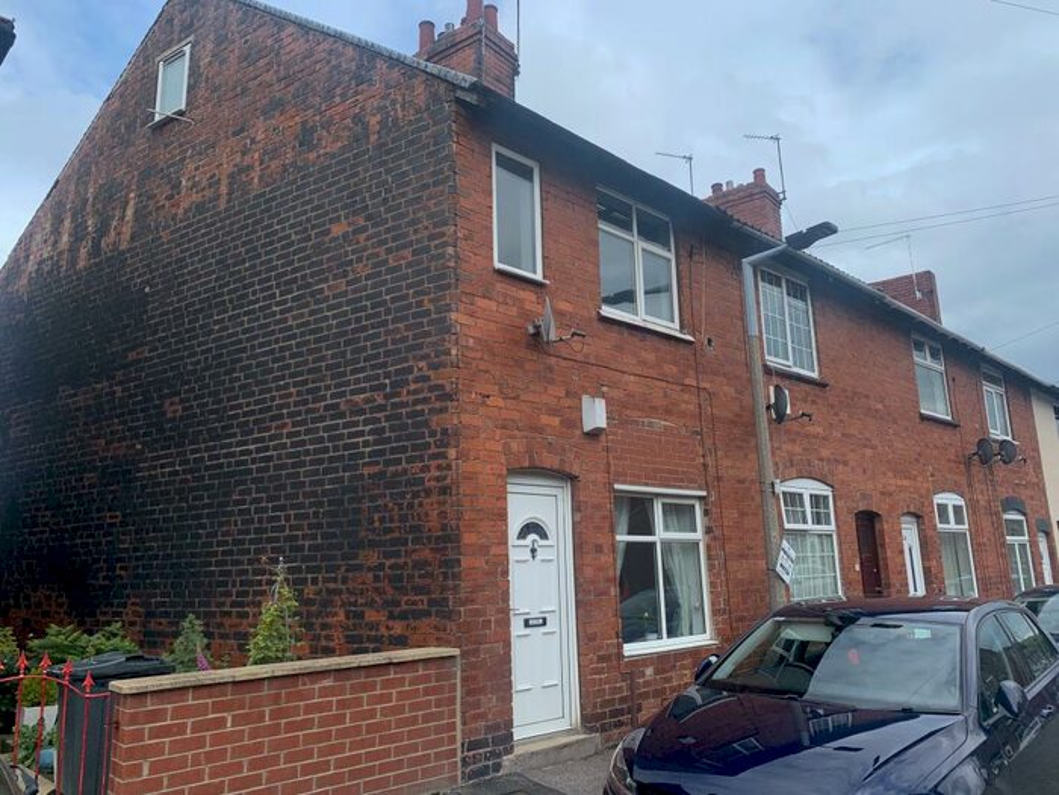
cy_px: 398
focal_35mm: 26
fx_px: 795
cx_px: 530
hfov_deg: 67.3
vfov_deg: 53.1
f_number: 1.8
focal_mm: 4.25
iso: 25
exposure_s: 1/3937
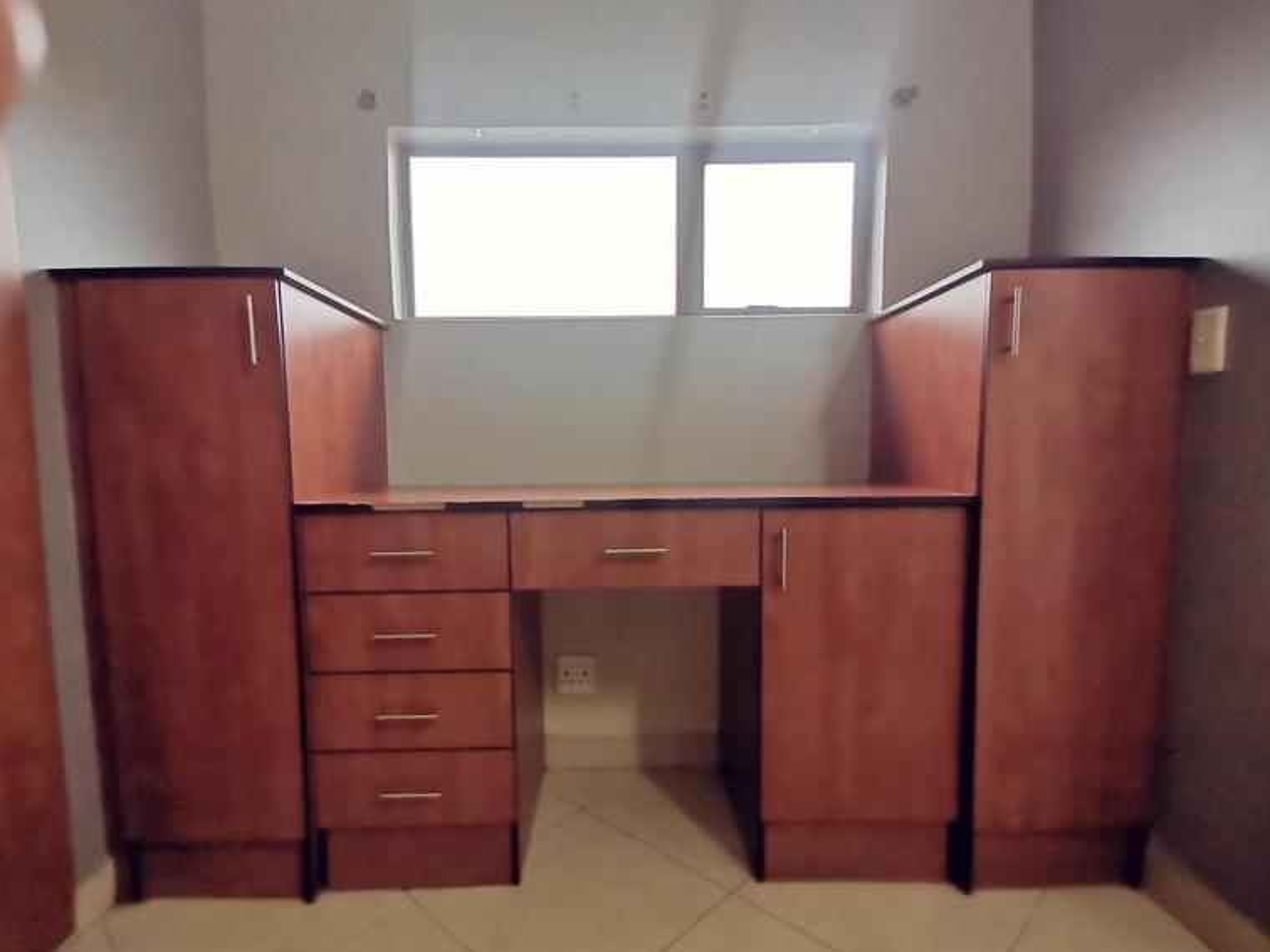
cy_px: 499
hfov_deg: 87.7
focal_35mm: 18
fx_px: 660
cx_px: 617
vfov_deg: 71.6
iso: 320
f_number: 2.4
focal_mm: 1.78
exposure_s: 1/33.3
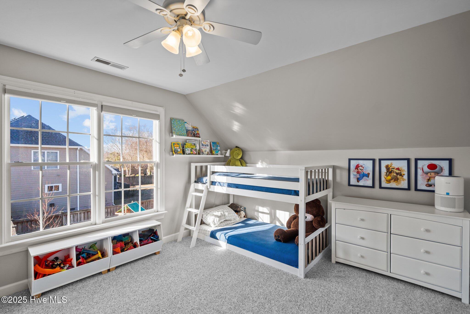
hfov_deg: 96.7
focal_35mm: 16
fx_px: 209
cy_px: 157
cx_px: 235
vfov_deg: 73.7
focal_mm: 16
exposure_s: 1/50
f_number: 4
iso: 320
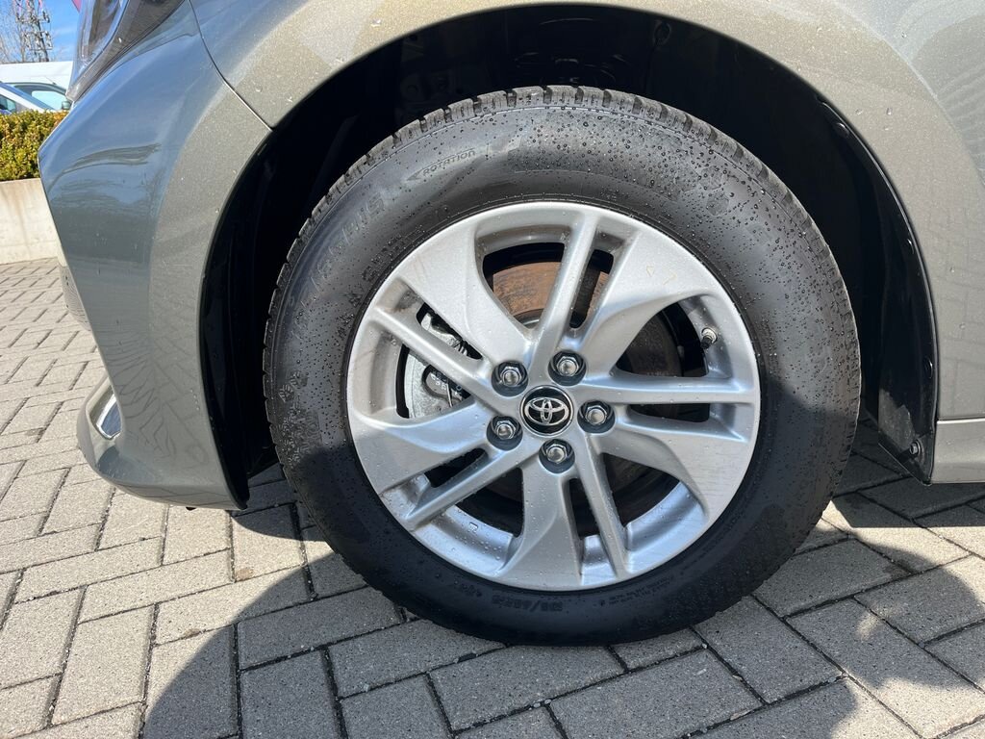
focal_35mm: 26
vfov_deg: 53.1
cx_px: 492
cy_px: 370
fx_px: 740
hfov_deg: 67.3
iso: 50
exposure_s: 1/1536
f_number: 1.6
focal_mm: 5.1
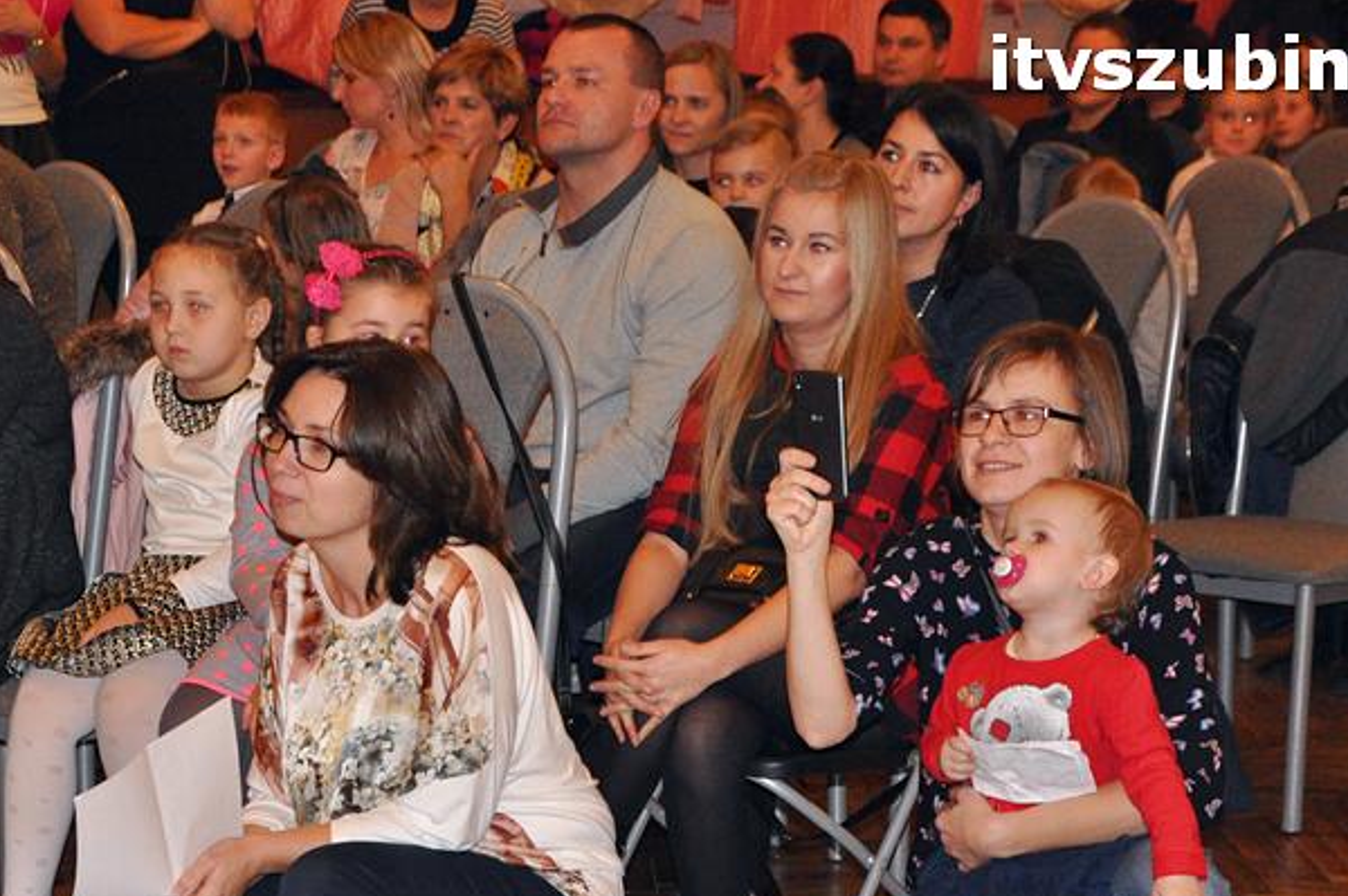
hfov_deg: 20.0
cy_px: 630
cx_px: 541
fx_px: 3816
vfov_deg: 13.4
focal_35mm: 102
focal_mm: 48
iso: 2000
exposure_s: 1/60
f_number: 5
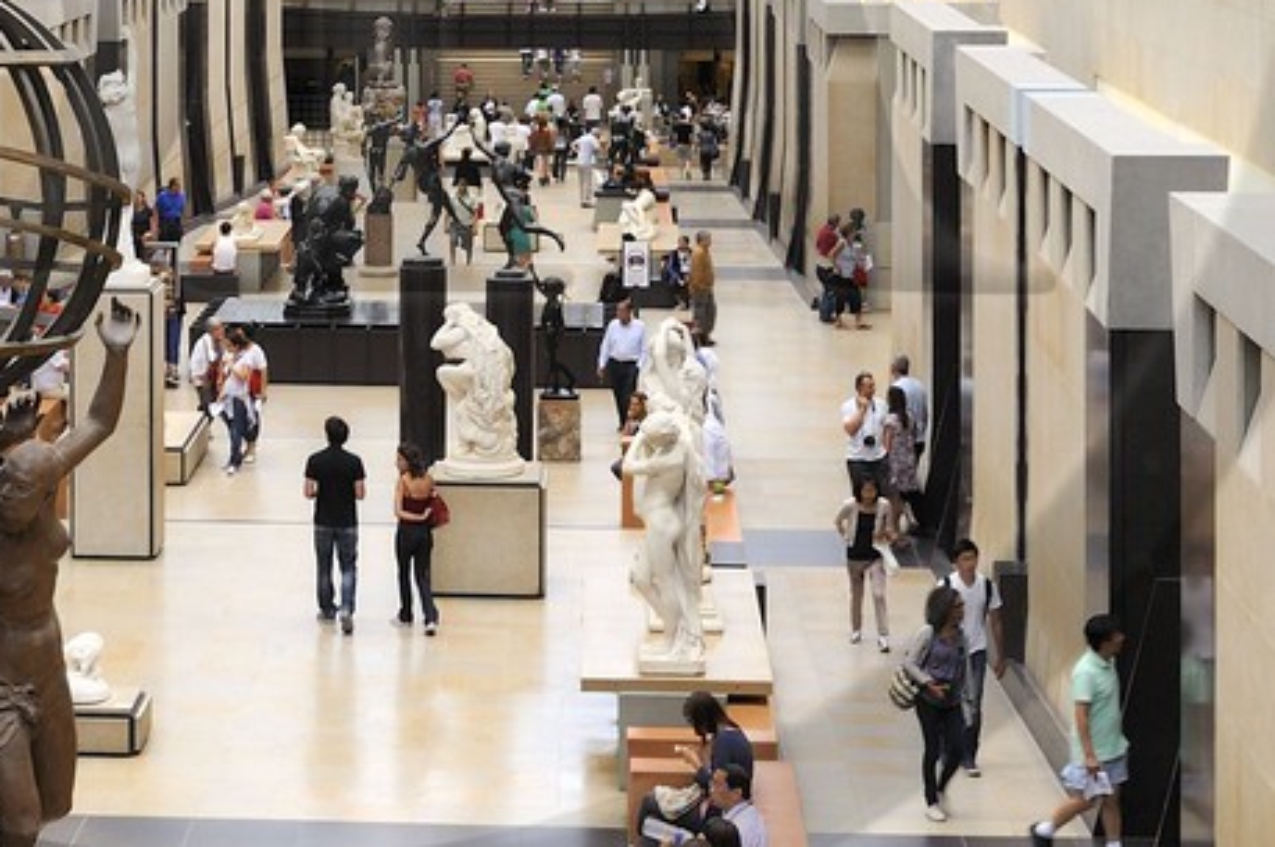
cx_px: 253
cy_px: -158
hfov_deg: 18.8
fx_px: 3821
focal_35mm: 108
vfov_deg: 12.4
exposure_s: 1/40
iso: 200
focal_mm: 31
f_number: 4
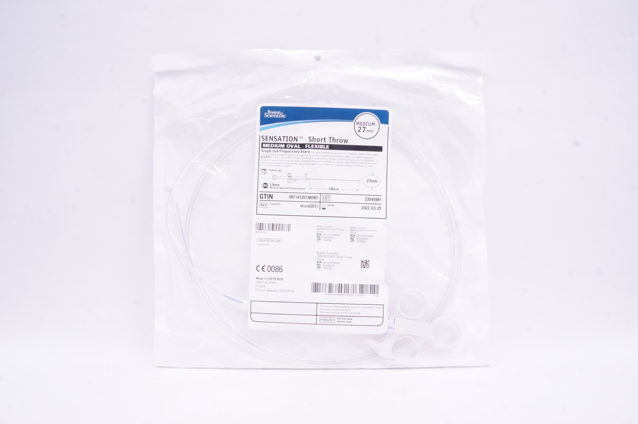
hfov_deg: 67.4
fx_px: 478
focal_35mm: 27
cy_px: 212
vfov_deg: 47.8
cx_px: 319
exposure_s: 1/25
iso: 1600
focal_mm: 18
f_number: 18
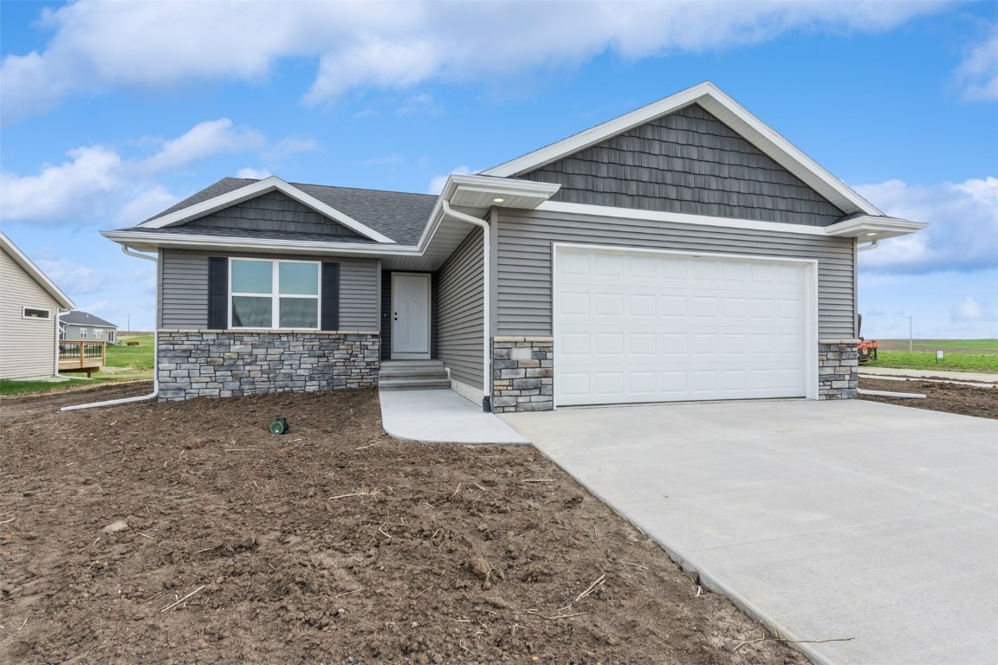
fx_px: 478
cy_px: 332
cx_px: 499
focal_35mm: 17
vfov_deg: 69.7
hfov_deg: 92.4
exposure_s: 1/160
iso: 200
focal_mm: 11.5
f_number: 8
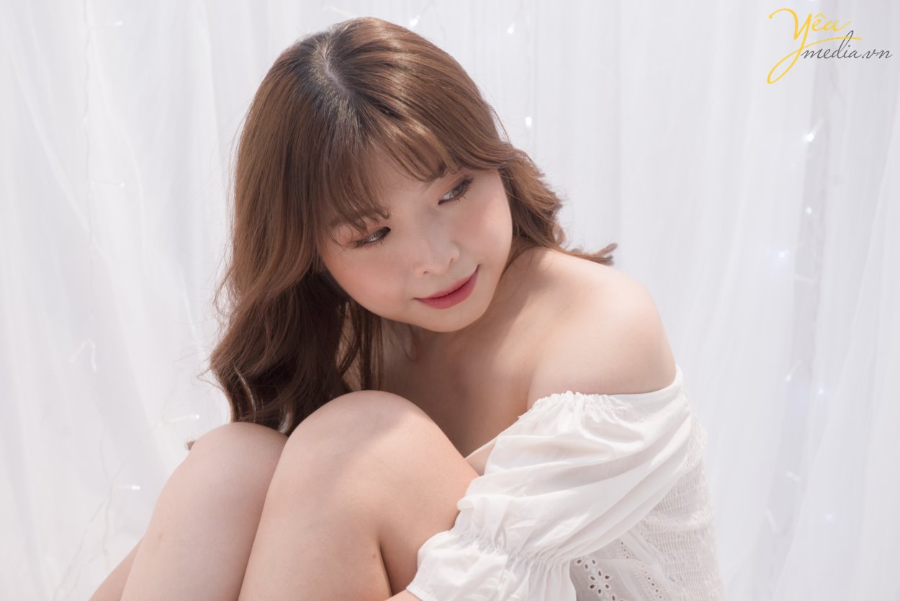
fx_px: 1750
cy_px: 300
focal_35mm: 70
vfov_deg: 19.5
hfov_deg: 28.8
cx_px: 450
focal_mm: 70
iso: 125
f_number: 5.6
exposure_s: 1/125
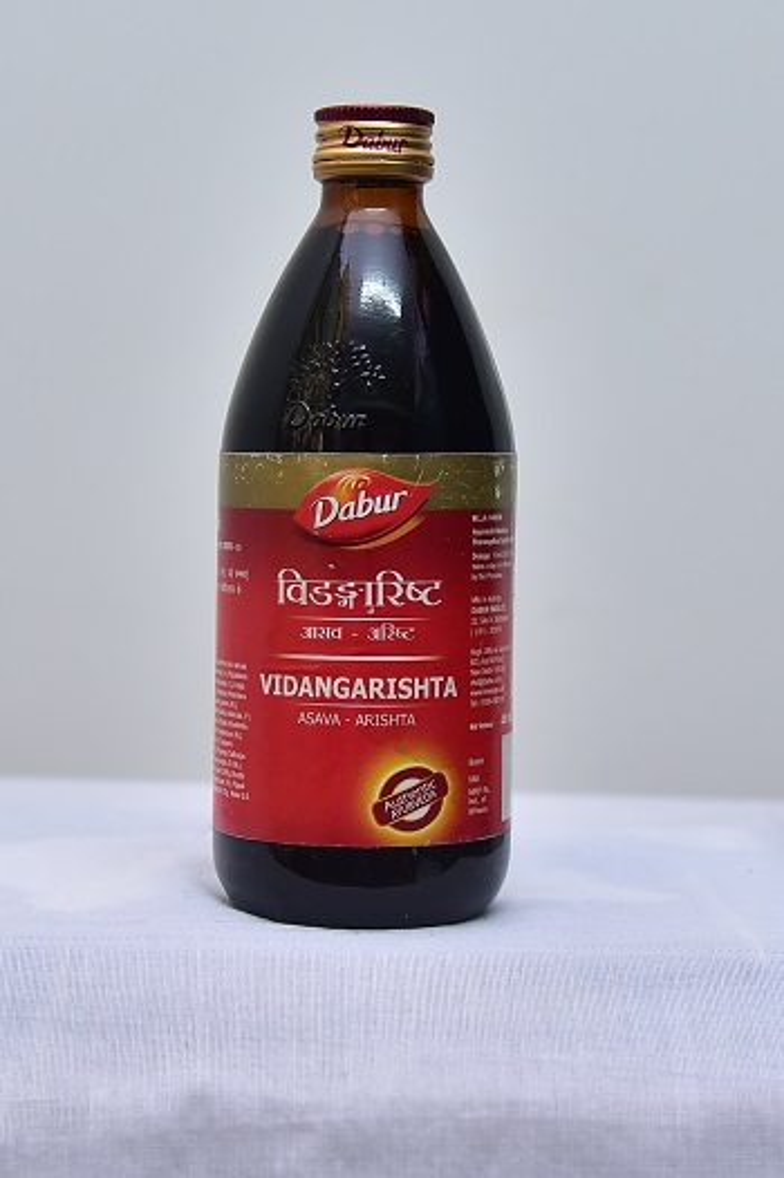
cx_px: 392
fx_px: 1308
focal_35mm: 40
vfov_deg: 48.5
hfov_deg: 33.4
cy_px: 589
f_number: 4
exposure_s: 1/125
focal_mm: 40
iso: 1250
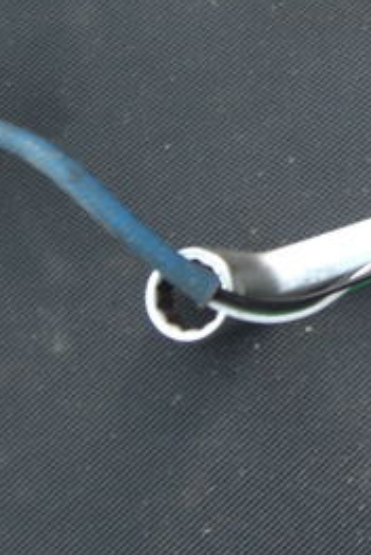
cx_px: 373
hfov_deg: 14.1
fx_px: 1480
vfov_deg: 21.1
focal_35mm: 96
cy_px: 160
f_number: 2.8
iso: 100
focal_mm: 7.9
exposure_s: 1/40
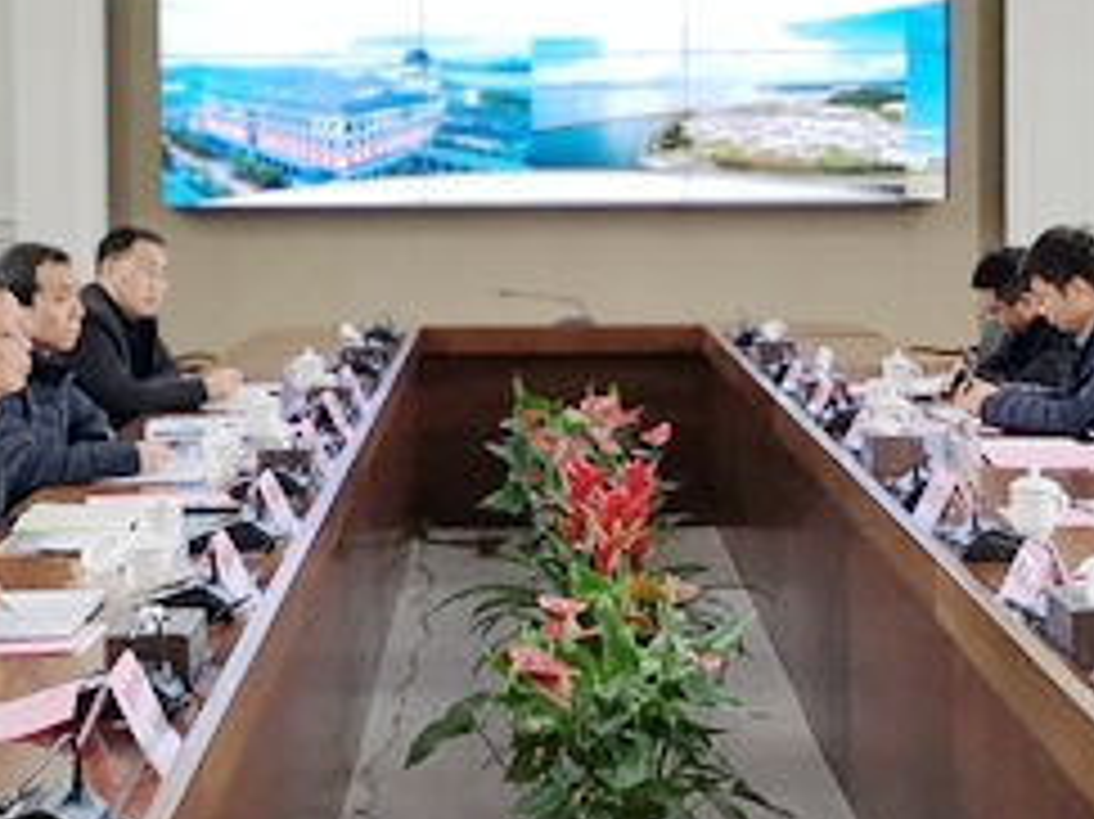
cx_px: 590
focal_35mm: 74
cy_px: 198
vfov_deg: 19.7
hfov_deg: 26.3
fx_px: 2338
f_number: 2.4
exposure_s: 1/100
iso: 250
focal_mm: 4.75
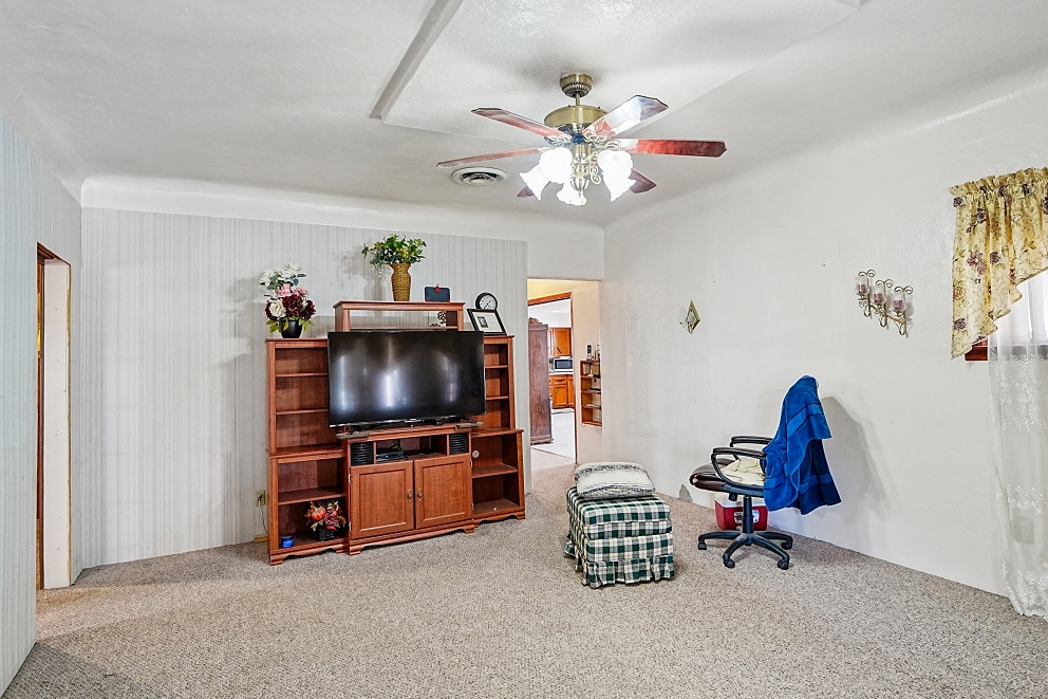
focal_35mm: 18
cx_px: 569
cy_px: 428
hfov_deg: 89.8
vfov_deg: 66.5
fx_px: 524
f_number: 2.8
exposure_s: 1/160
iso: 2000
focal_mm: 14
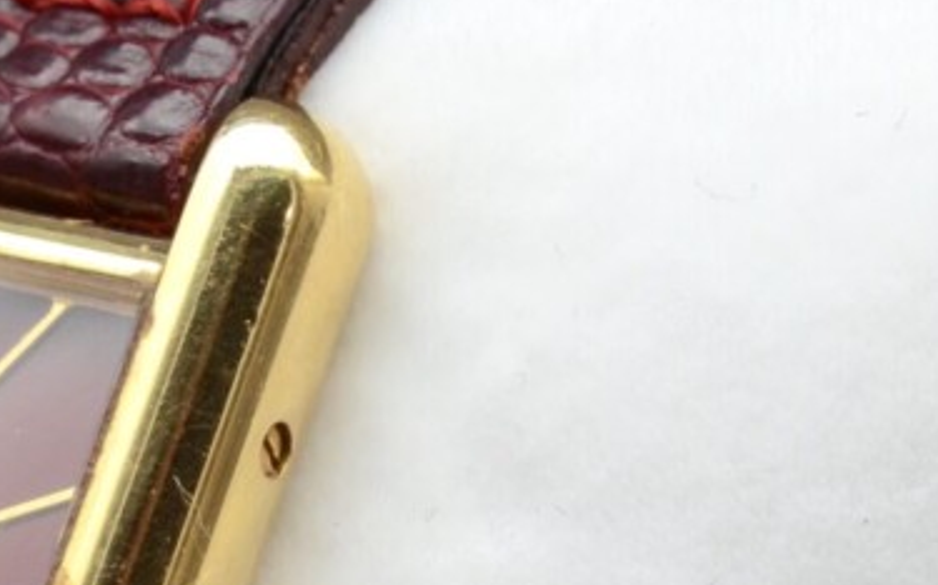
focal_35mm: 342
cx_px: -60
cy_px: 702
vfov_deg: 3.8
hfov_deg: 6.1
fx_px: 8739
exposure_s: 1/40
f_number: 10
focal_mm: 60
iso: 500
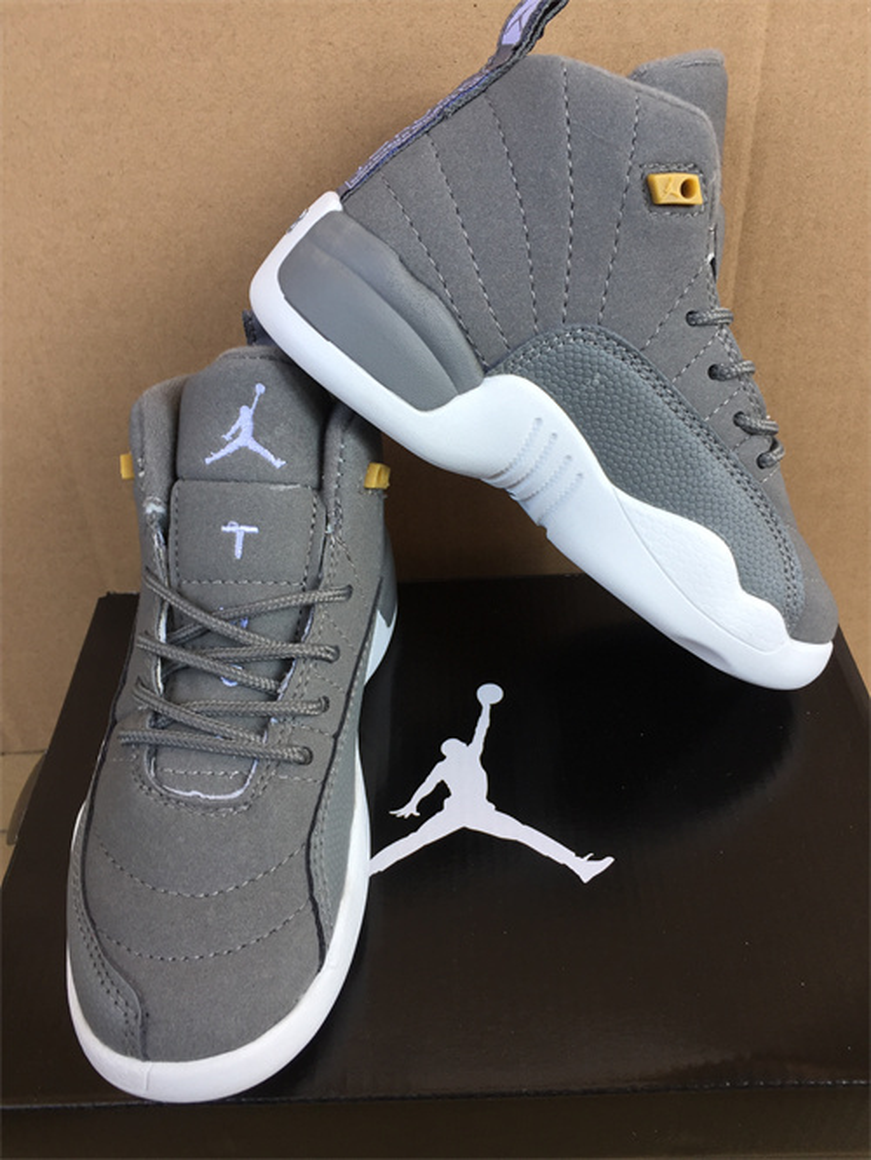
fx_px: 972
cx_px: 436
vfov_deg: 61.6
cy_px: 580
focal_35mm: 29
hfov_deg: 48.3
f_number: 2.2
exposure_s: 1/50
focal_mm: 4.15
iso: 32
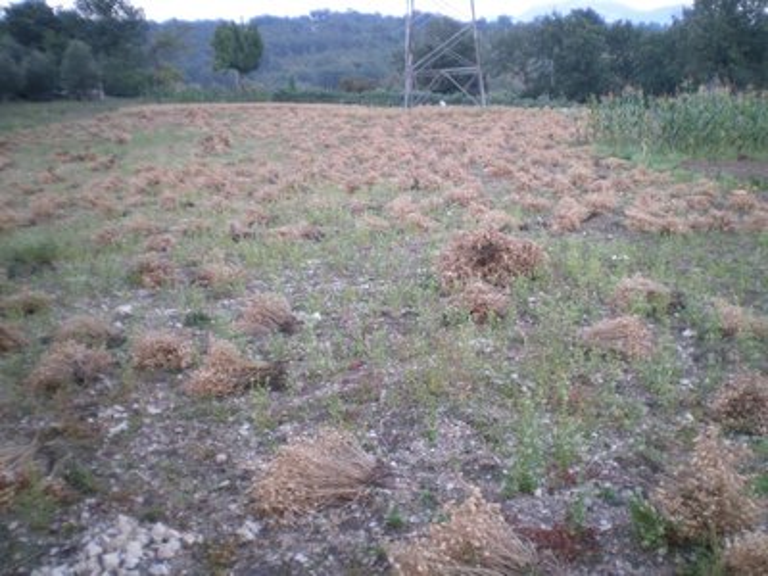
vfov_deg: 37.7
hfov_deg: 49.0
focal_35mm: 38
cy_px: 288
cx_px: 384
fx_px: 843
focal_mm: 6.3
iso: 200
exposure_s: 1/19
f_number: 3.1
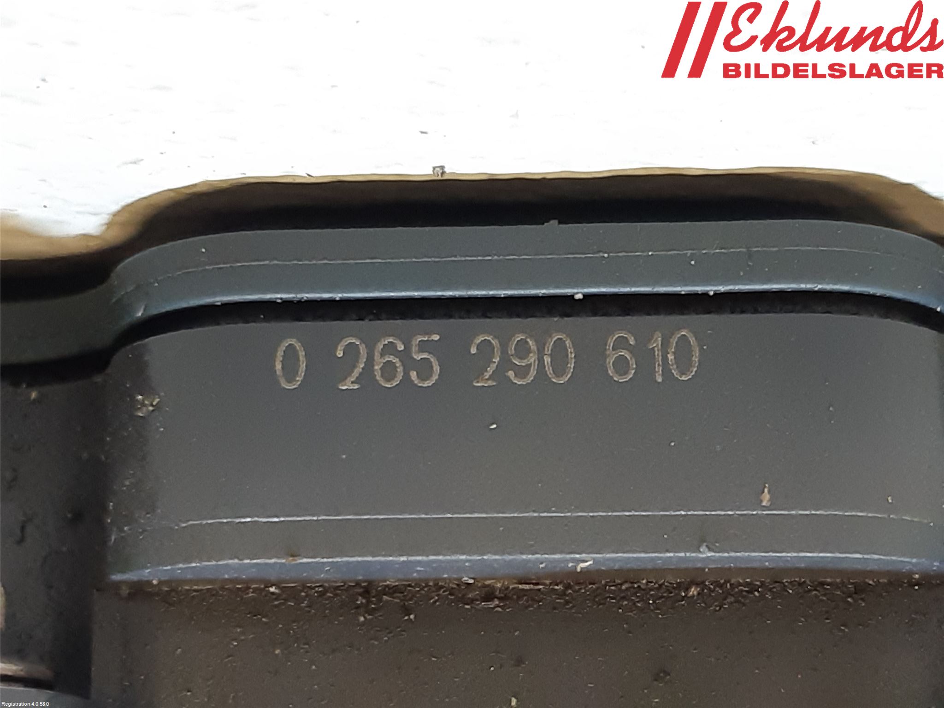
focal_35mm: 26
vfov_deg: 53.1
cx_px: 472
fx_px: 709
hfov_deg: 67.3
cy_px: 354
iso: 200
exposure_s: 1/50
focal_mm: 3.93
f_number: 1.7
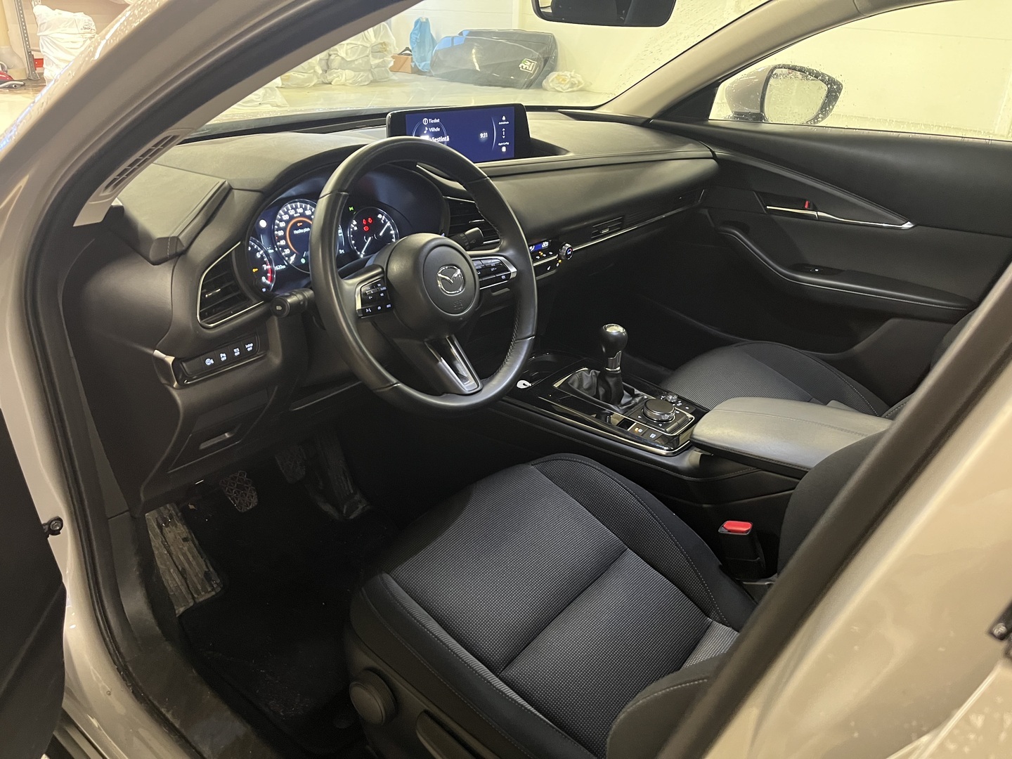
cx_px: 506
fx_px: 760
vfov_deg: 53.1
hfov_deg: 67.3
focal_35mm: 26
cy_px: 380
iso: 640
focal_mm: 5.1
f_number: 1.6
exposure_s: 1/25
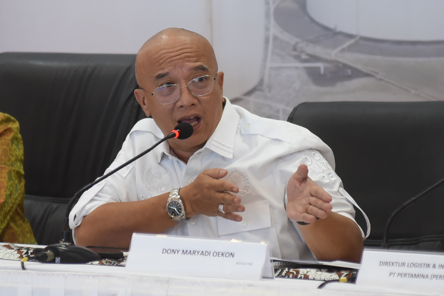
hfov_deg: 10.3
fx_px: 2466
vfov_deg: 6.9
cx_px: 222
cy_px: 148
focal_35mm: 200
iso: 2500
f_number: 2.8
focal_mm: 200
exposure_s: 1/200
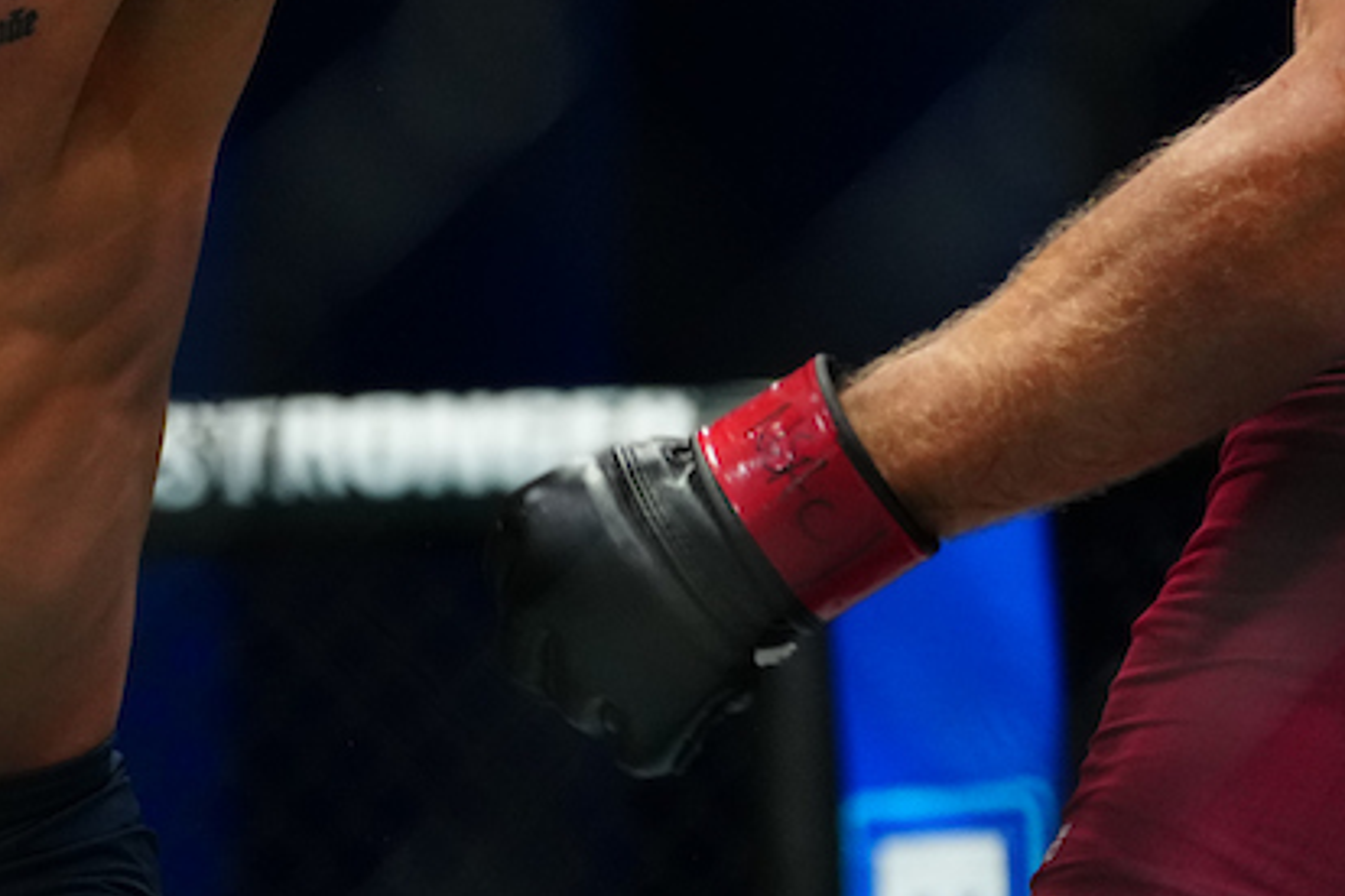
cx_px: 123
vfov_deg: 5.5
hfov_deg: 8.2
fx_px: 9302
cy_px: 3
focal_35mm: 249
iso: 3200
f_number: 2.8
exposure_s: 1/1000
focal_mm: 86
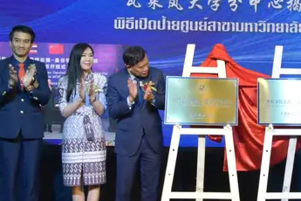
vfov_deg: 15.8
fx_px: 719
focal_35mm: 86
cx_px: 265
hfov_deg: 23.1
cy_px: 44
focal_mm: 38
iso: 2000
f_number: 6.3
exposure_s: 1/160
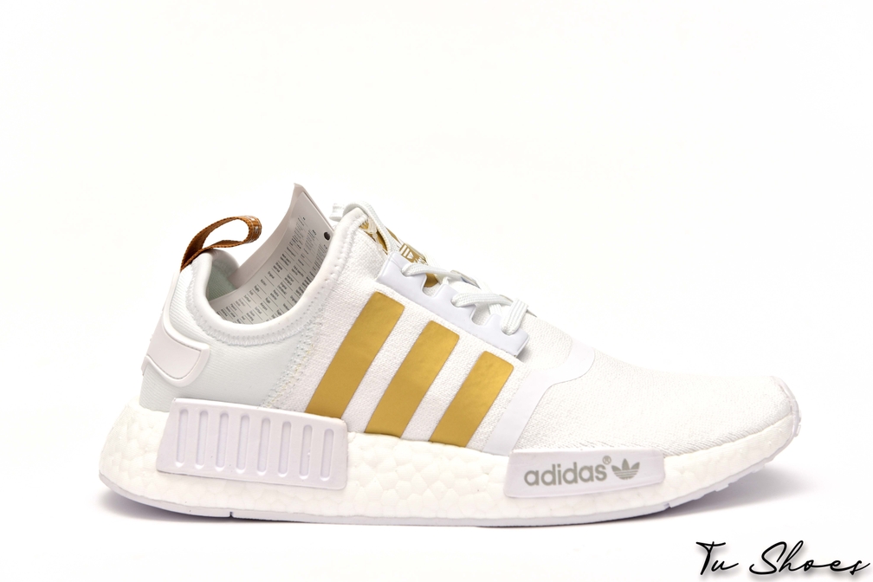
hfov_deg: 32.9
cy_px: 294
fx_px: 1479
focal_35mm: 61
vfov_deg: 22.3
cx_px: 435
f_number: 7.1
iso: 250
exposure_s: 1/200
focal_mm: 60
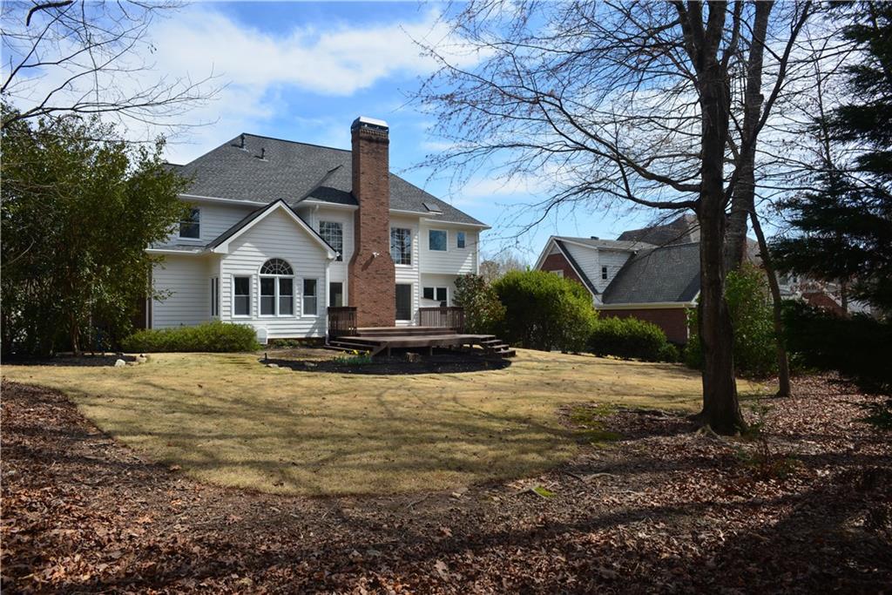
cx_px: 446
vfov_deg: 53.1
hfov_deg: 73.7
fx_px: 595
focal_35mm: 24
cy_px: 298
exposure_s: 1/320
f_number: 10
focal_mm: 24
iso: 200
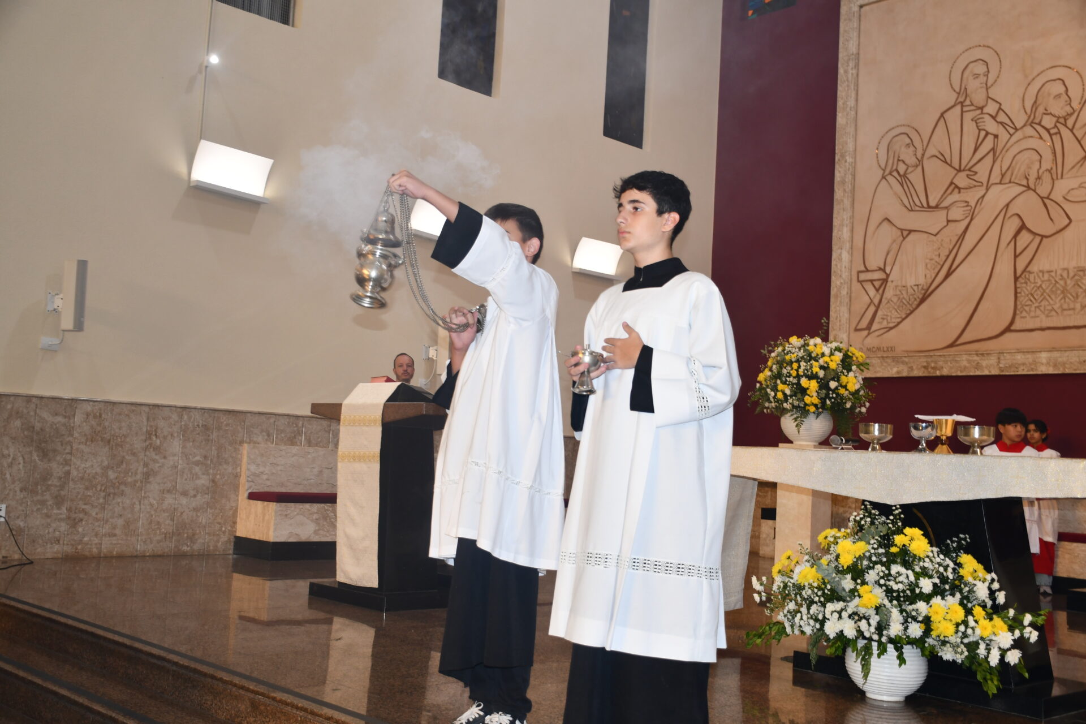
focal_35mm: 36
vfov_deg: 36.9
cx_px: 543
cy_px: 362
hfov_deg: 53.1
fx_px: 1086
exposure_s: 1/80
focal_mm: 24
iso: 400
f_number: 3.8
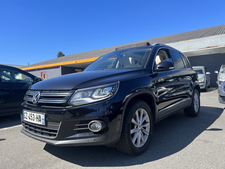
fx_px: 169
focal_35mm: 26
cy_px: 84
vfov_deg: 53.1
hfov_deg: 67.3
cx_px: 112
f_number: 1.5
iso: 50
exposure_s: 1/1934
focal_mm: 5.7
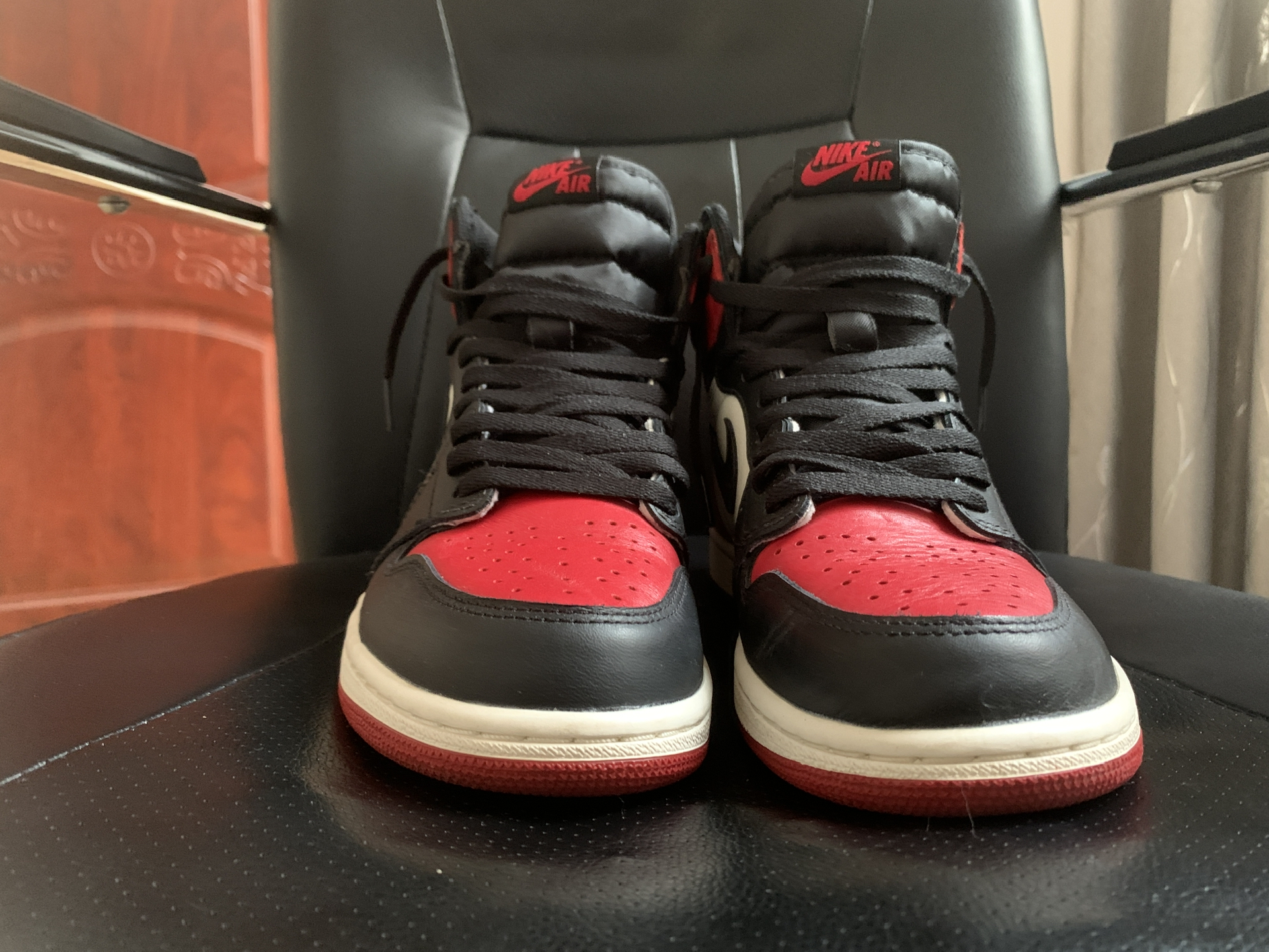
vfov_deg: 53.1
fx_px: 953
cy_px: 476
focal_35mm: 26
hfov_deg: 67.3
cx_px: 634
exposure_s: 1/26
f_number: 1.8
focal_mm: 4.25
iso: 800
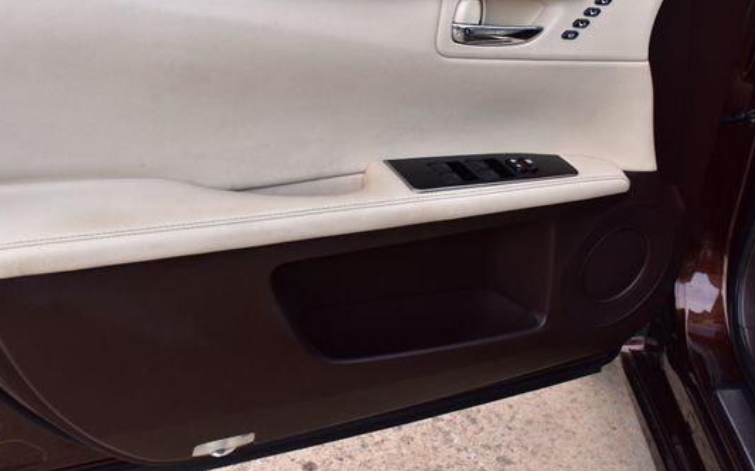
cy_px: 192
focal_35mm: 44
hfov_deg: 45.2
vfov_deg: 29.1
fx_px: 905
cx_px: 346
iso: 400
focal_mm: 24
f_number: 8
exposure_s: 1/80
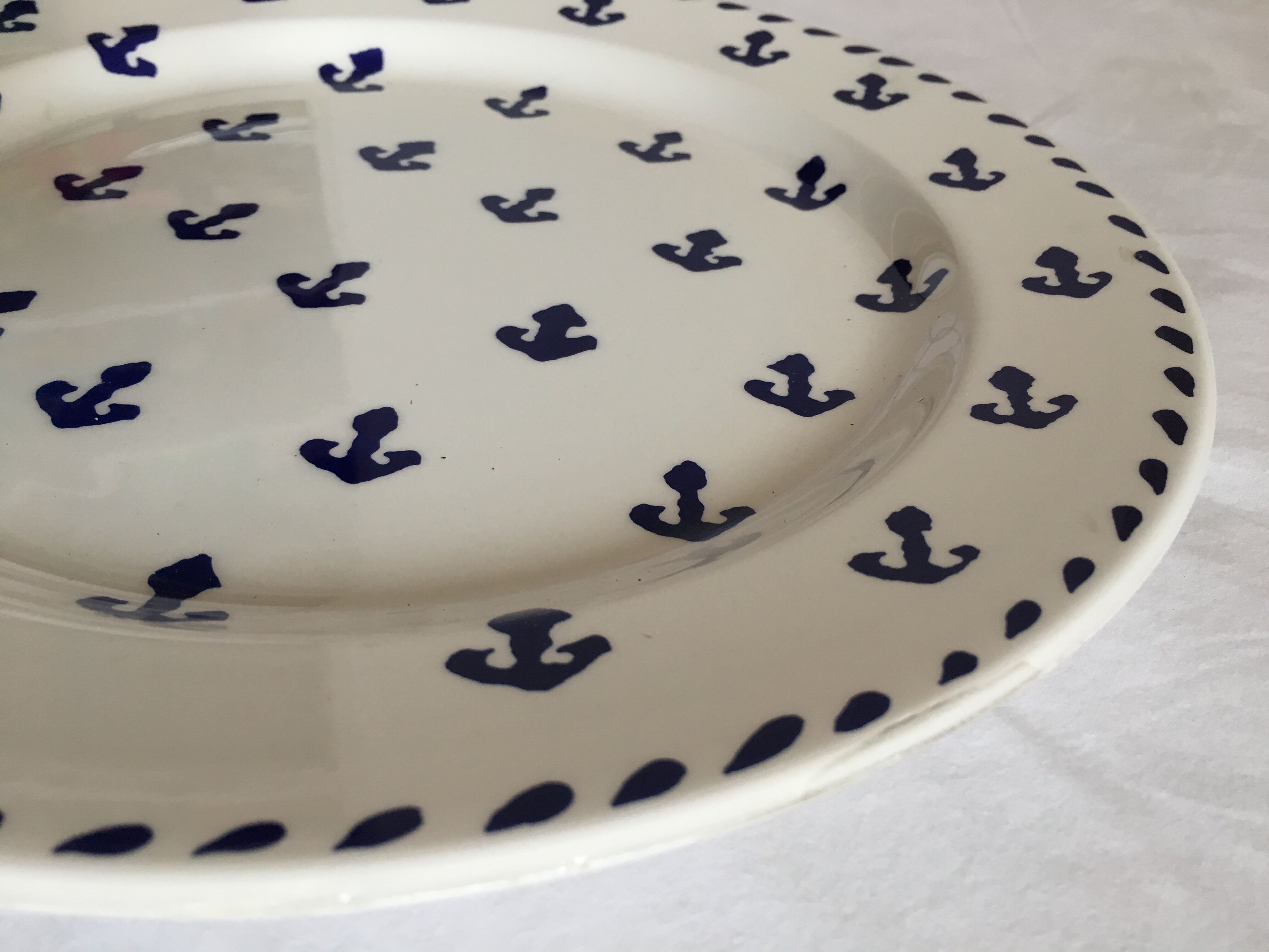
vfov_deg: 48.2
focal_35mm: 29
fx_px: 1063
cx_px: 634
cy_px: 476
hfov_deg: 61.7
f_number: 2.2
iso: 100
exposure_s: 1/33
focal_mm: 4.15
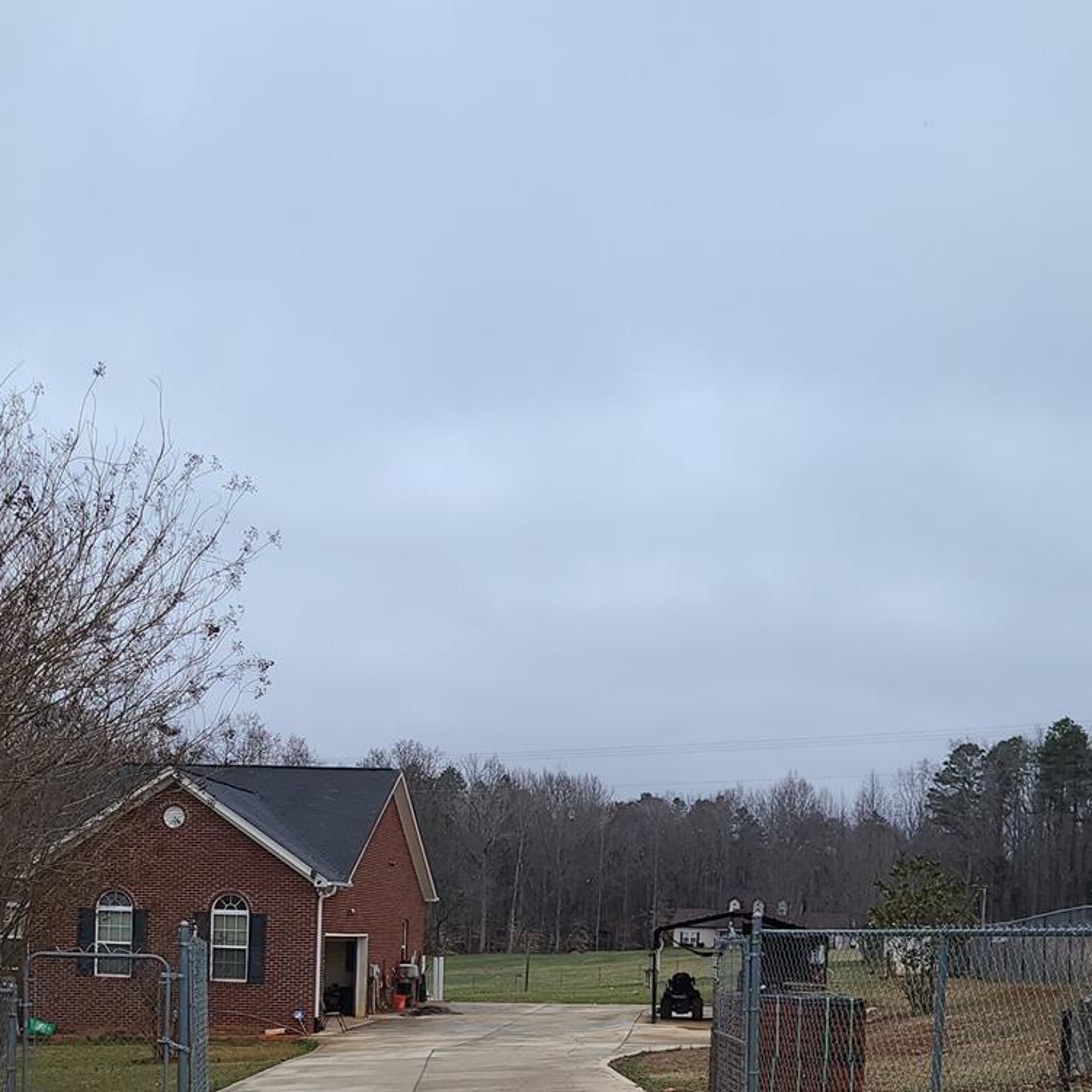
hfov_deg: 36.0
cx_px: 446
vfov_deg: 33.7
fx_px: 1677
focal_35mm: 47
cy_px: 1024
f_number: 1.8
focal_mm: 5.4
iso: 40
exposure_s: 1/390
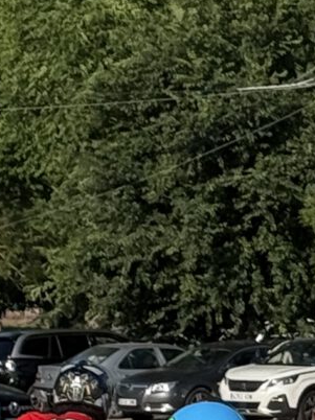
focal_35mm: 306
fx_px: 3717
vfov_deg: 6.5
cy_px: 321
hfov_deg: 4.8
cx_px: 554
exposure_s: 1/5208
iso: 64
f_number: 1.78
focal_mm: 6.76
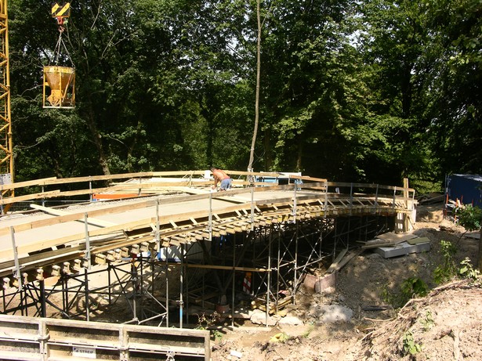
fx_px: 487
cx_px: 241
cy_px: 180
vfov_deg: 40.7
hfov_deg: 52.6
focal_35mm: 35
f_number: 7.1
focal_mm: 8.9
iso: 50
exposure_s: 1/81.9
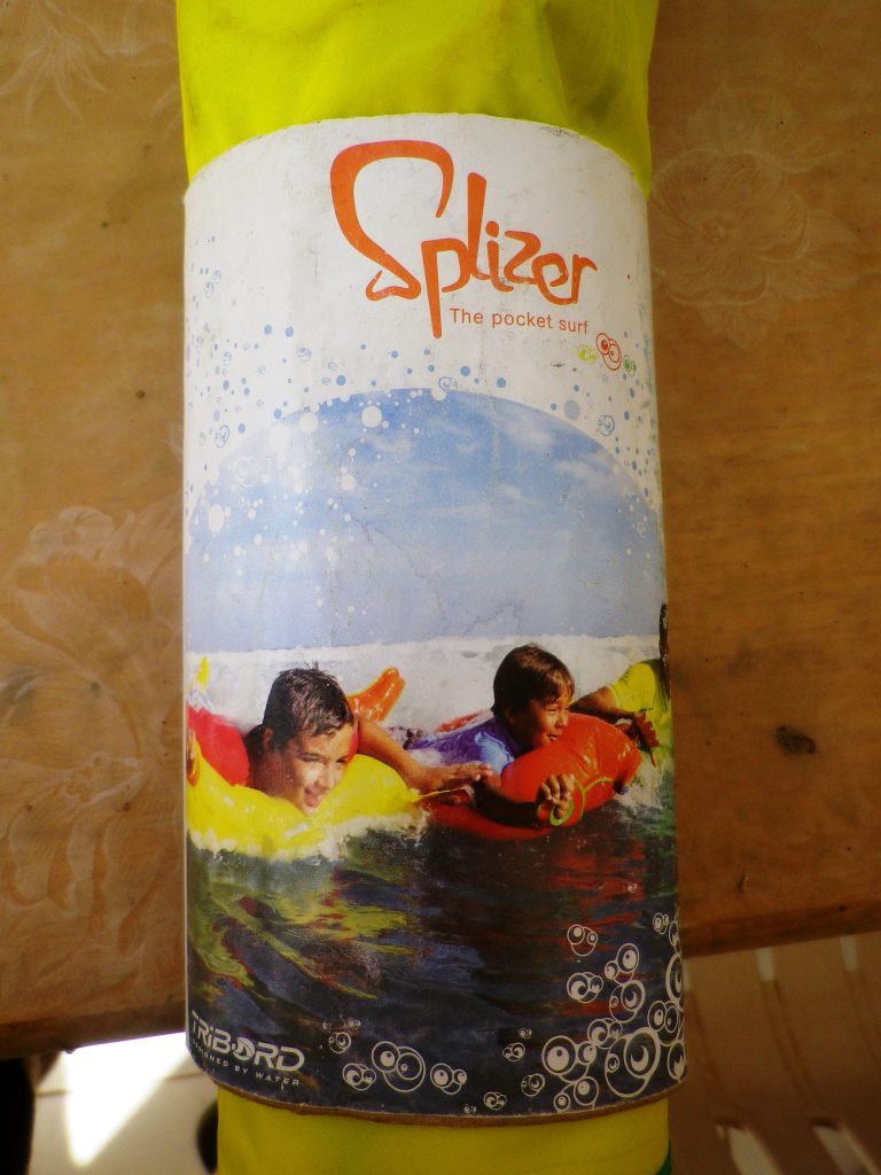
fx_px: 950
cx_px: 440
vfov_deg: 63.4
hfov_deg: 49.7
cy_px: 588
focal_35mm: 28
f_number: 3.2
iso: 80
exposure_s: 1/200
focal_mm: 5
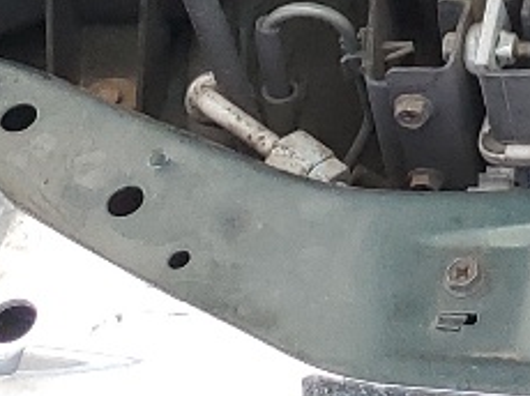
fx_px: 2768
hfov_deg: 9.6
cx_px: 1320
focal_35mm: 181
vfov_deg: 7.7
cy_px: -467
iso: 50
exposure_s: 1/312
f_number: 1.5
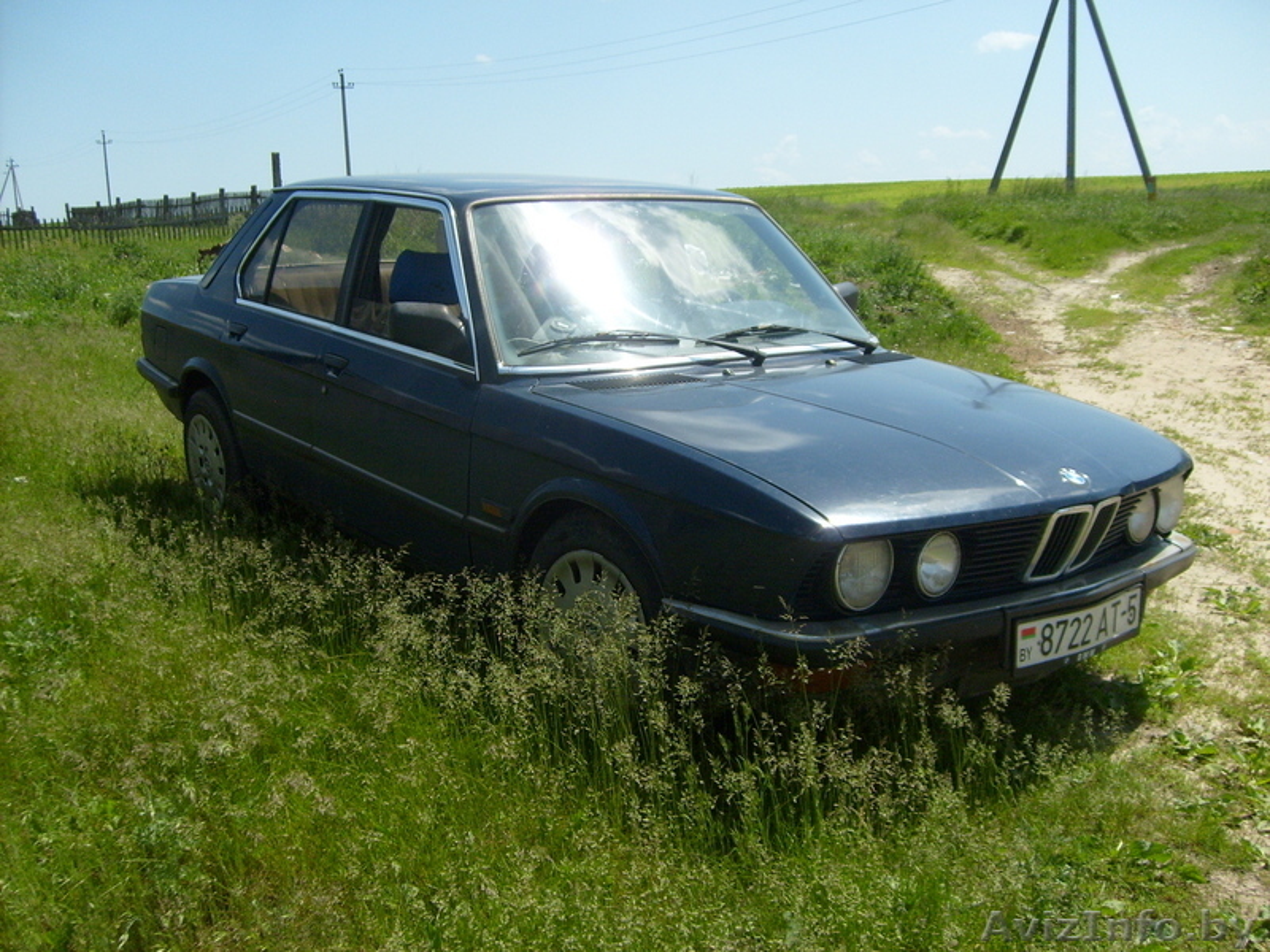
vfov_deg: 40.7
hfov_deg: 52.6
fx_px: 1284
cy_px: 476
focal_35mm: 35
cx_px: 635
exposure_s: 1/350
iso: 80
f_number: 7.1
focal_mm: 5.8
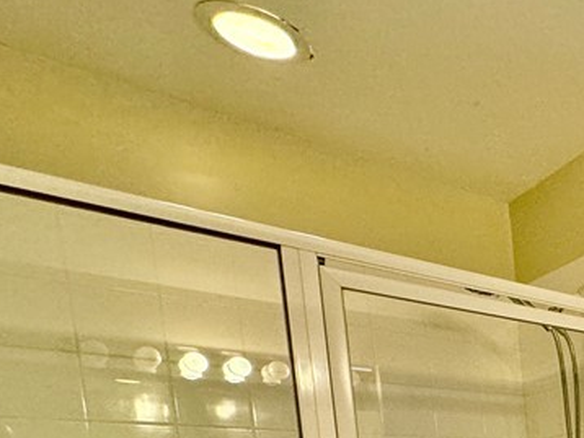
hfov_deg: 32.8
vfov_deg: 28.8
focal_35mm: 40
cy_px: 580
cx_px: 783
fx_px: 675
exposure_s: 1/120
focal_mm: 2.22
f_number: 2.2
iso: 250
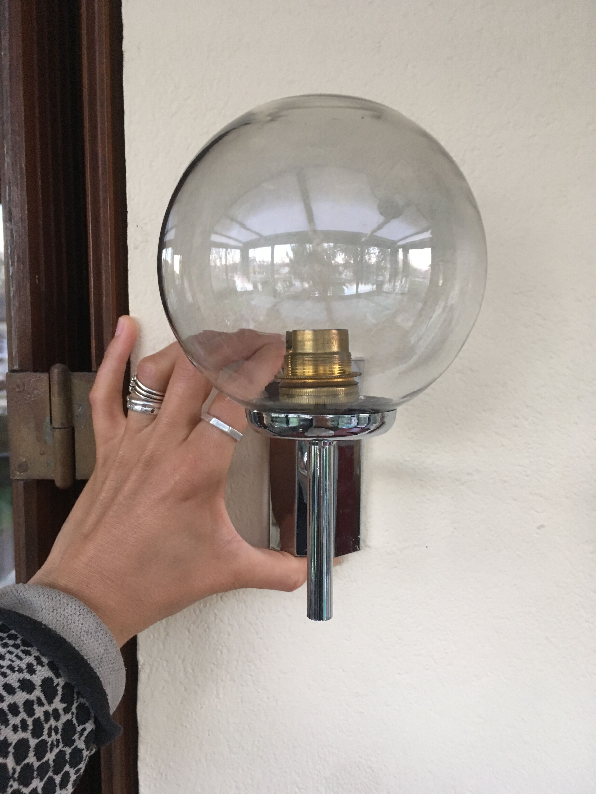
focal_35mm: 29
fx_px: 666
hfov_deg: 48.2
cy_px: 397
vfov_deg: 61.7
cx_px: 298
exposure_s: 1/33
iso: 160
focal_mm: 4.15
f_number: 2.2
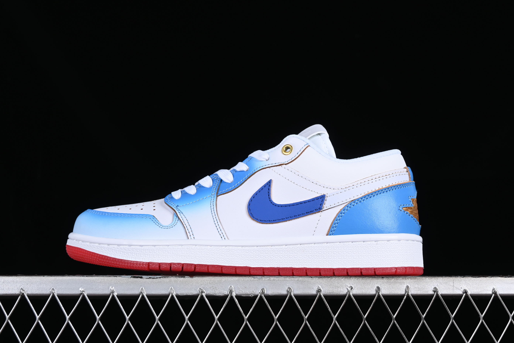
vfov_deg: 18.2
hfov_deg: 27.0
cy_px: 172
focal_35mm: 75
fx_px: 1071
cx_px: 257
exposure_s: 1/80
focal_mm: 50
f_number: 8
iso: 160
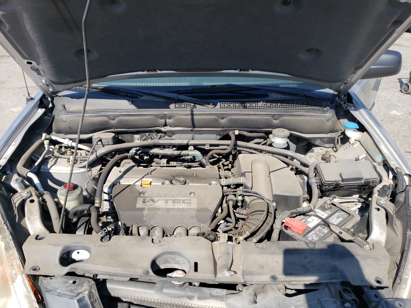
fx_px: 309
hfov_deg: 67.3
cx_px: 206
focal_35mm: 26
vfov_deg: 53.1
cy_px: 154
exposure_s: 1/1429
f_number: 1.5
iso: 50
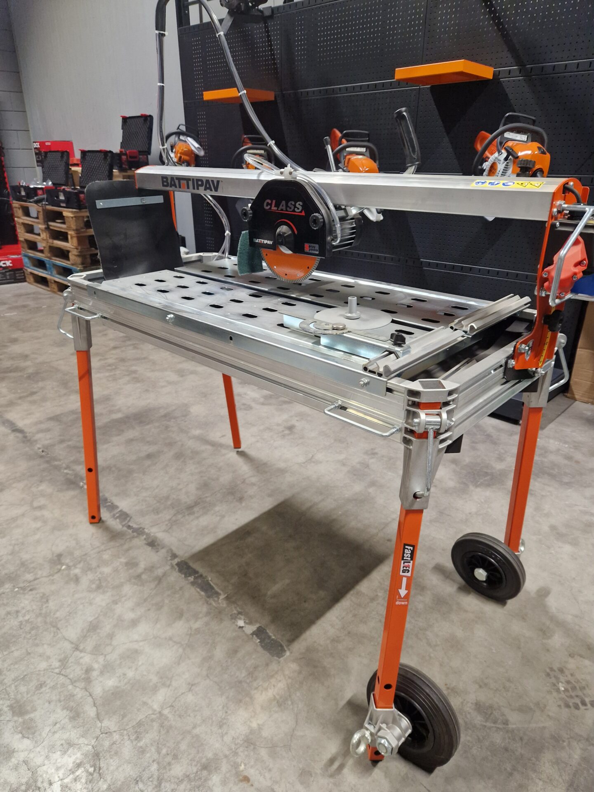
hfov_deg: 58.9
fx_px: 526
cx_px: 297
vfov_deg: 73.9
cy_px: 396
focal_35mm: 23
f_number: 1.8
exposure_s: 1/100
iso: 500
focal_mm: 5.4
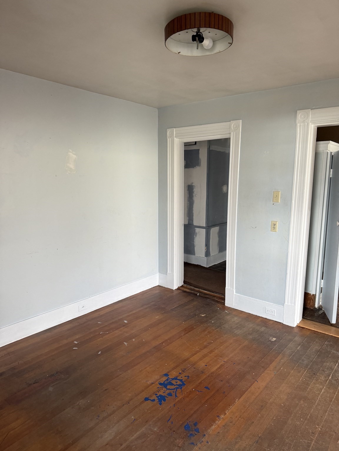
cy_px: 226
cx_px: 170
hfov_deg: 56.8
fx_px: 313
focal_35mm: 24
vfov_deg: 71.6
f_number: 1.78
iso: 250
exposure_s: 1/60
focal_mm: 6.76
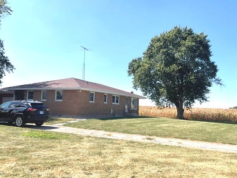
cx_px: 118
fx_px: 199
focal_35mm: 29
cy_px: 89
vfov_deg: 48.2
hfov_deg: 61.7
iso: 16
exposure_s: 1/2141
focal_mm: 3
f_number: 1.8
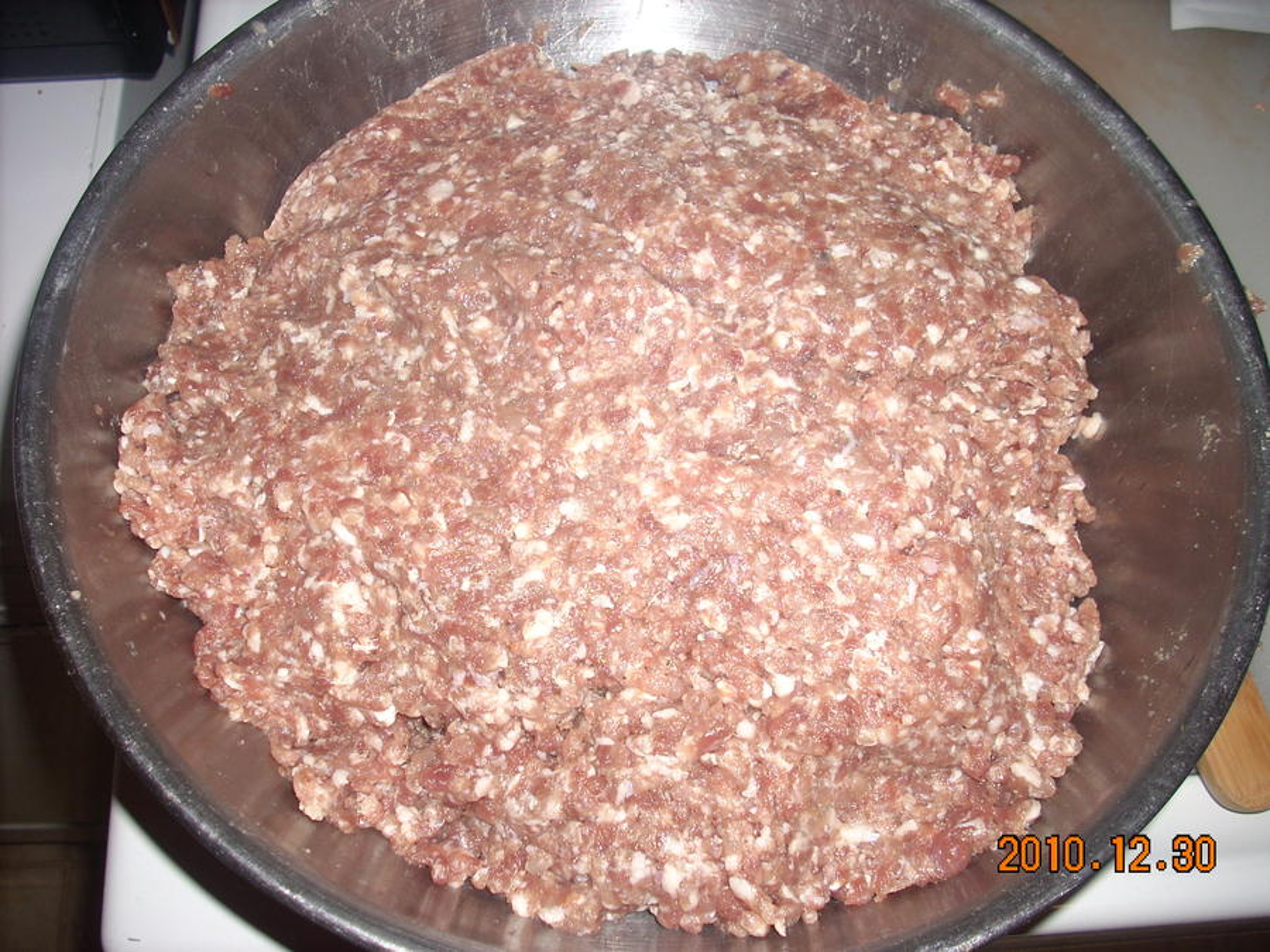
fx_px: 1357
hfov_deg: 50.1
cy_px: 476
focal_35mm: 37
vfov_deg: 38.7
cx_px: 635
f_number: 2.8
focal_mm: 6.2
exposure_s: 1/60
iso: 64
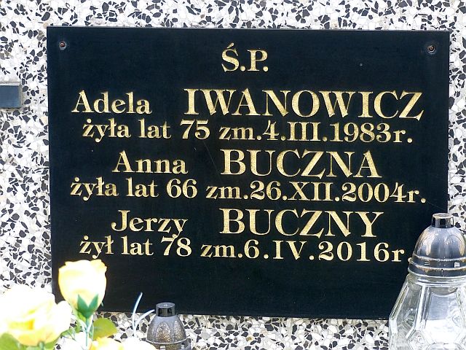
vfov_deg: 9.2
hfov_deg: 12.2
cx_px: 233
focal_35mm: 162
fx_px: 2181
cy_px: 175
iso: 100
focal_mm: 29.2
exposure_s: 1/100
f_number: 2.8
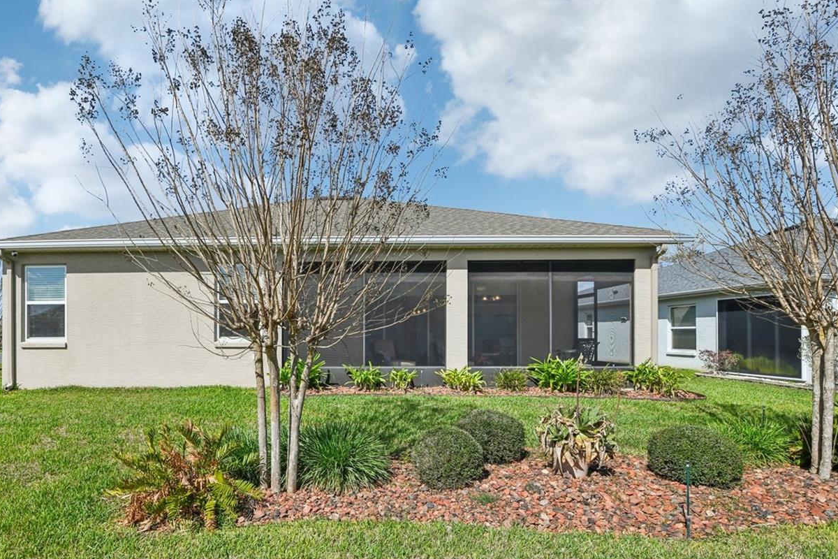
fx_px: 466
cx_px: 315
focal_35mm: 20
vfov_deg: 61.7
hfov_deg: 82.4
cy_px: 315
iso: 400
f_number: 8
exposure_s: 1/1000
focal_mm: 15
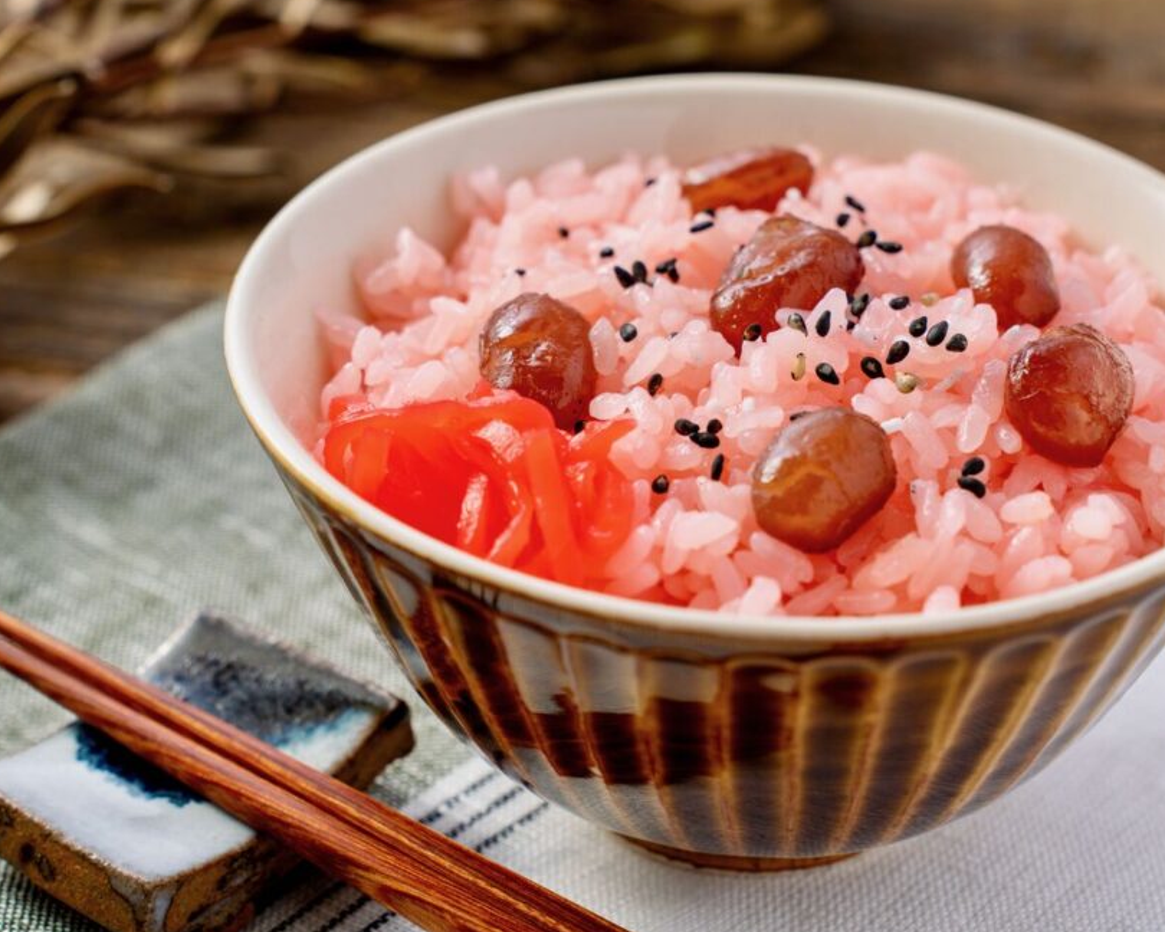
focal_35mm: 89
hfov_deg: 21.5
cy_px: 447
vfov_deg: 17.3
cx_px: 606
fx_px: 3069
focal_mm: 75
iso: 100
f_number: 8
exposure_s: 1/125
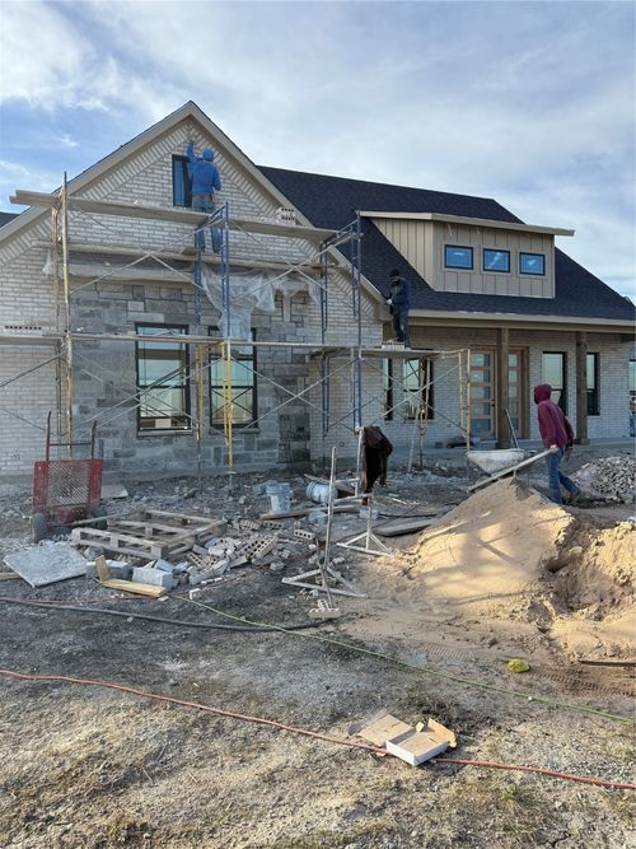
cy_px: 424
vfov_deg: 71.6
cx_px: 318
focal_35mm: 24
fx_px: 588
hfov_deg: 56.8
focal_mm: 6.76
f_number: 1.78
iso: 80
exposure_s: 1/2000
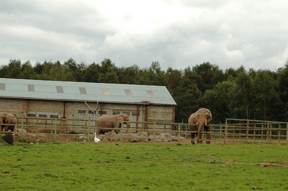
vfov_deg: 13.0
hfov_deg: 19.5
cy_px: 96
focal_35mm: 105
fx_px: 839
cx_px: 144
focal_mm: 70
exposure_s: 1/1600
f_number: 6.3
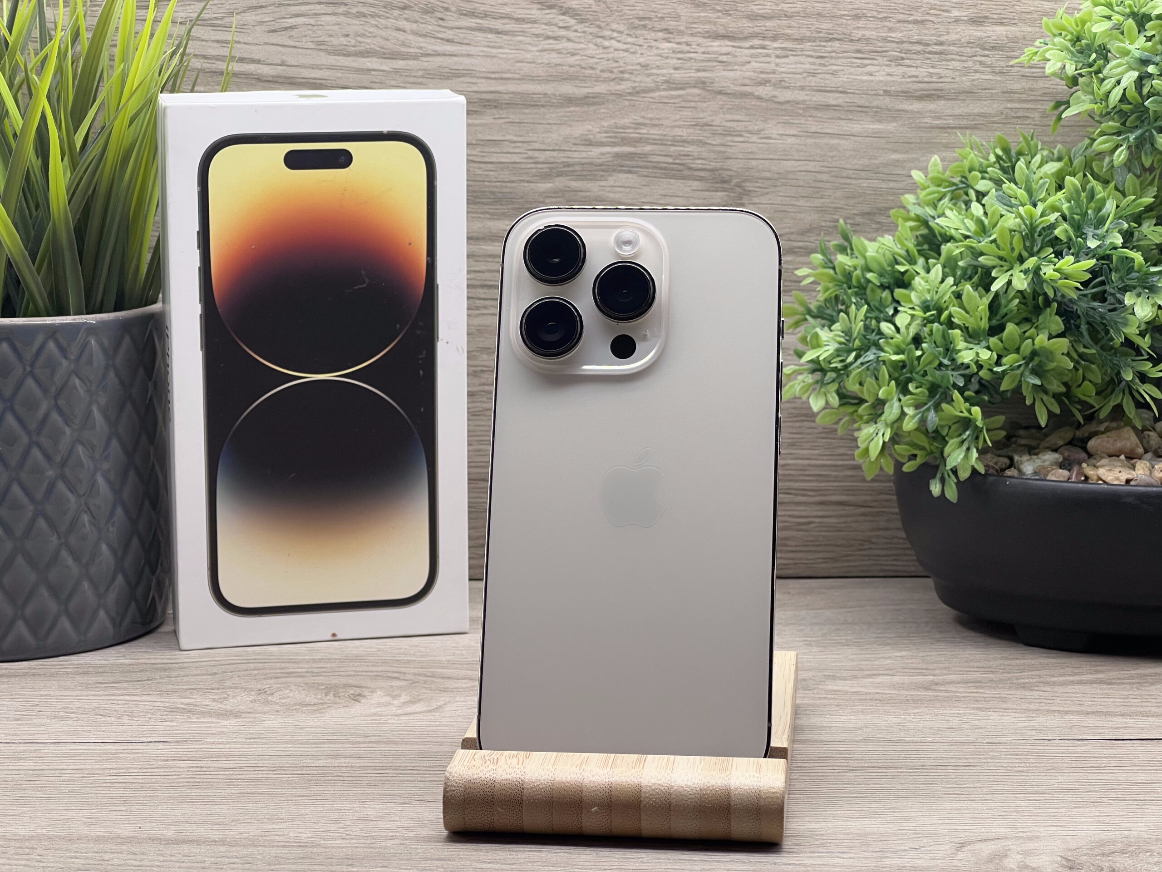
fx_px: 2585
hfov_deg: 25.3
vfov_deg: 19.1
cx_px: 581
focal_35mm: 77
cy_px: 436
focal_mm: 9
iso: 80
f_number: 2.8
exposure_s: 1/100
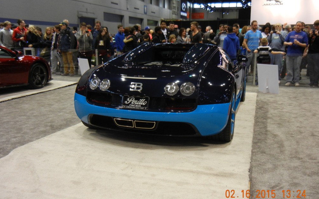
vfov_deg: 34.4
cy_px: 97
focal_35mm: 37
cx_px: 162
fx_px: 322
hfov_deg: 52.7
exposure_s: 1/60
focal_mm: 6.2
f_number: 3.6
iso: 324
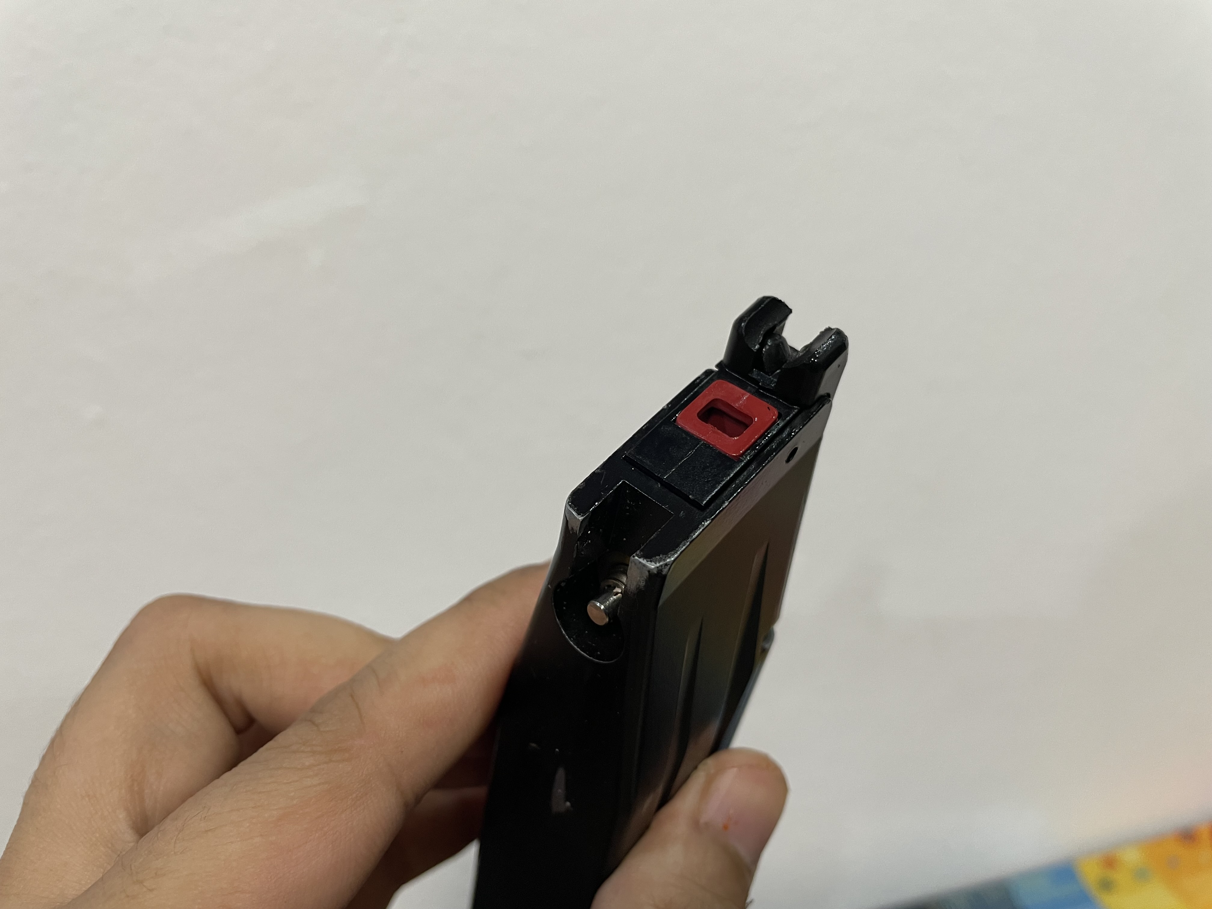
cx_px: 606
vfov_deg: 53.1
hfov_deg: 67.3
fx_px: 910
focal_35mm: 26
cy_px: 454
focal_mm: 4.2
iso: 100
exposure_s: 1/50
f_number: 1.6
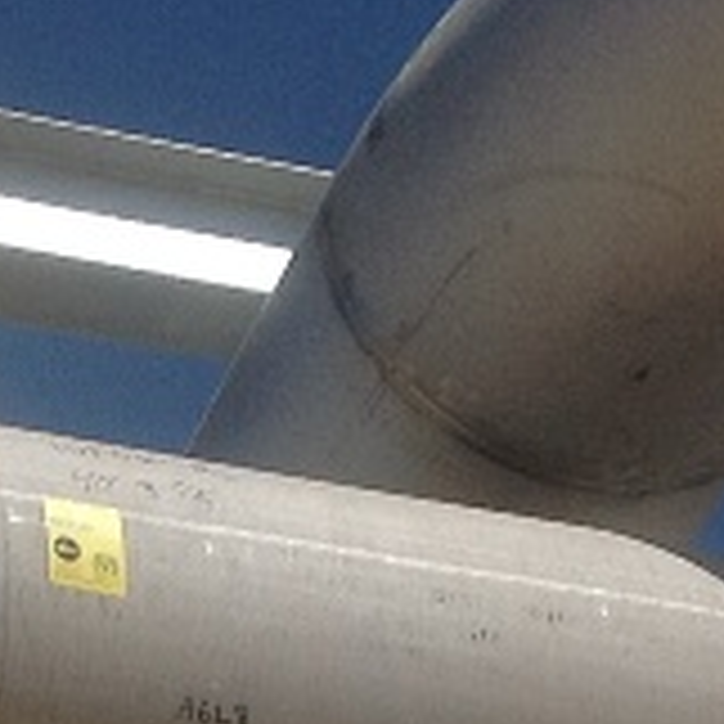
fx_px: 4662
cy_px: 1387
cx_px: -247
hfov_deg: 8.7
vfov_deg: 8.5
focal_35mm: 197
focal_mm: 4.28
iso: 80
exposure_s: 1/3367
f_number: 2.4
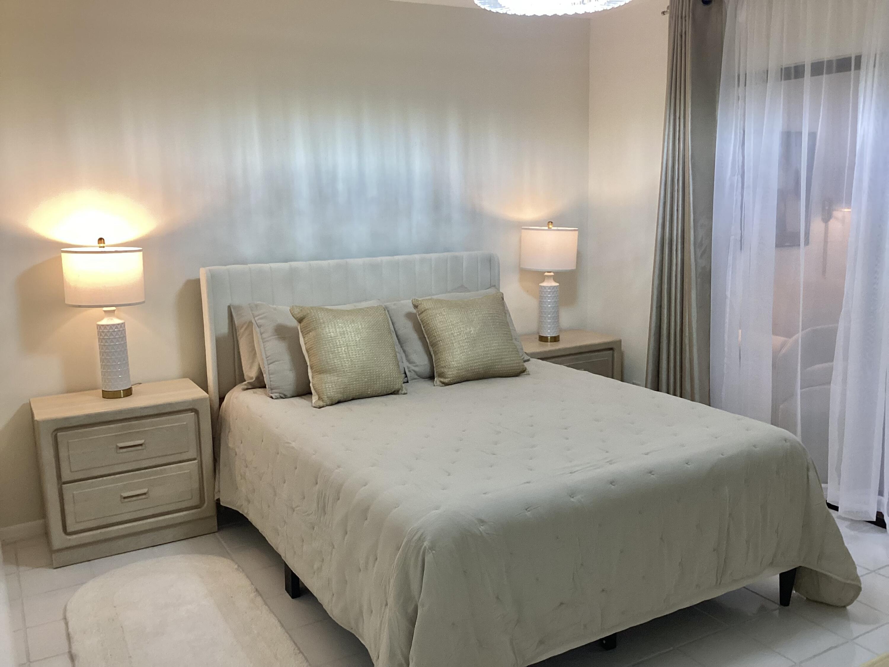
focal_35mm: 31
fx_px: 796
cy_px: 334
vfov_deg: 45.4
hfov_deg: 58.4
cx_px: 444
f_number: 2.4
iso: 100
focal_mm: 3.3
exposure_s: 1/60
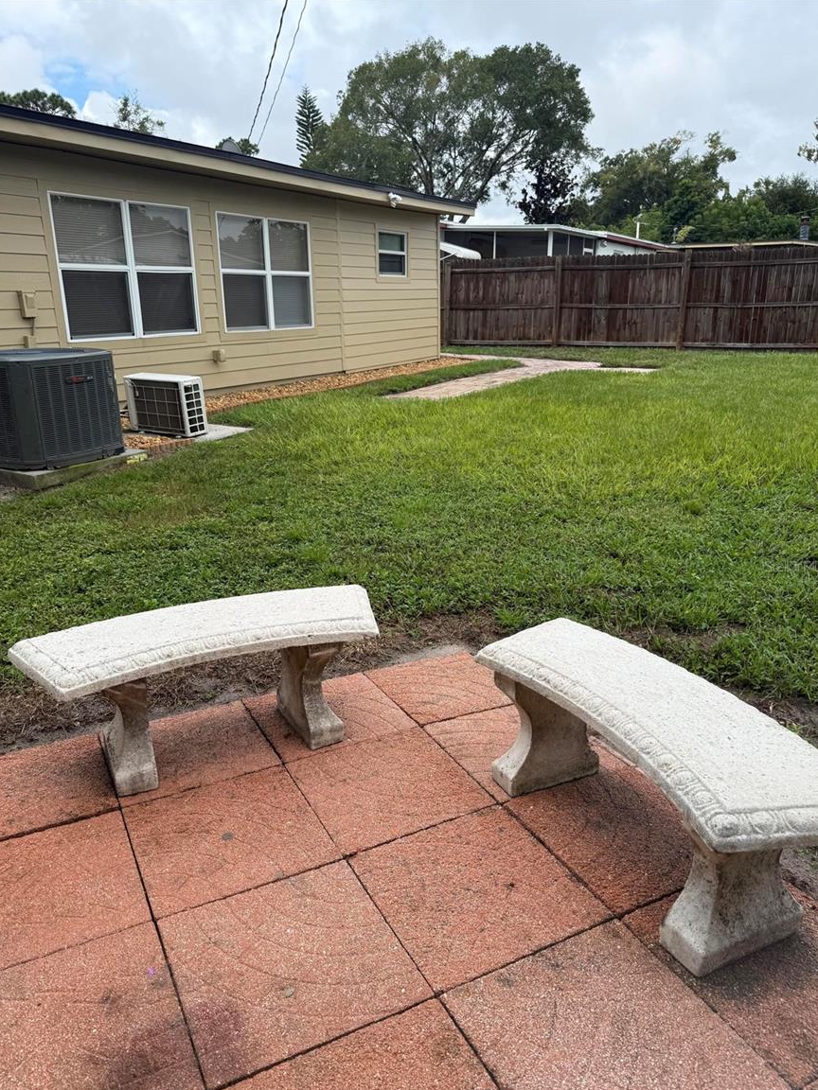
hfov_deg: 54.9
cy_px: 566
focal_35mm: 25
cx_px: 405
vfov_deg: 69.4
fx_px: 788
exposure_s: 1/2370
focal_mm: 6.76
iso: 80
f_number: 1.78
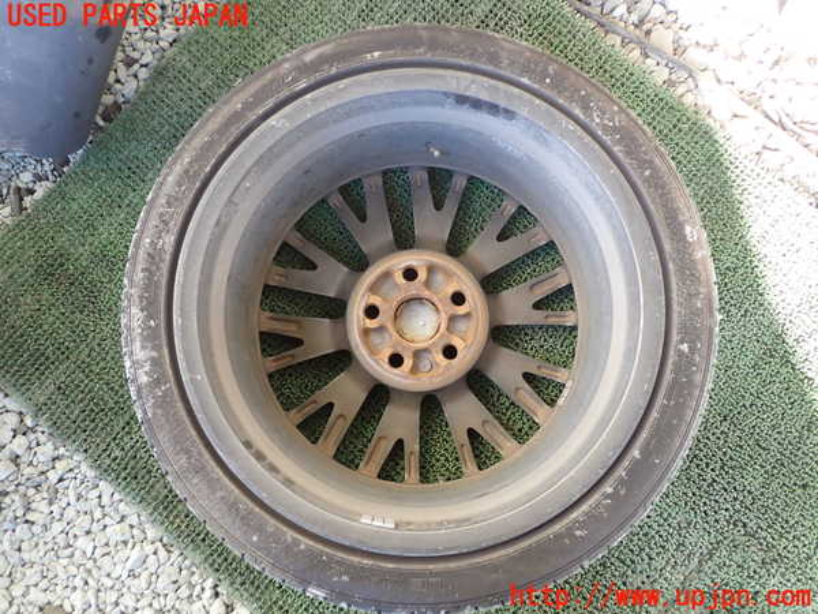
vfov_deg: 46.8
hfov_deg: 60.0
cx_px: 409
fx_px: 709
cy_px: 307
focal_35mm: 30
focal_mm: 5.4
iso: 200
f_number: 2.3
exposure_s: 1/100
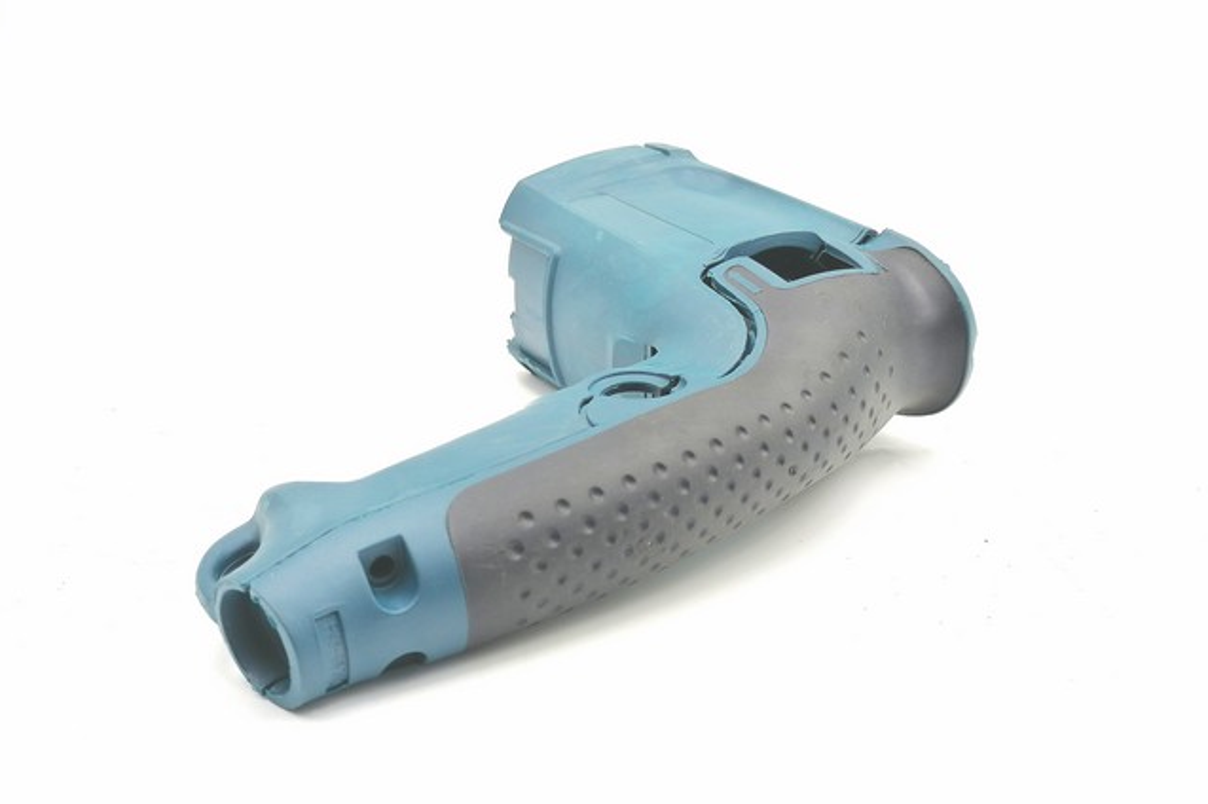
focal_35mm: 34
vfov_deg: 38.8
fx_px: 1140
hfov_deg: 55.8
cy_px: 383
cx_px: 597
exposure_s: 1/121
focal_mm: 5.3
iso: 50
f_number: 1.8
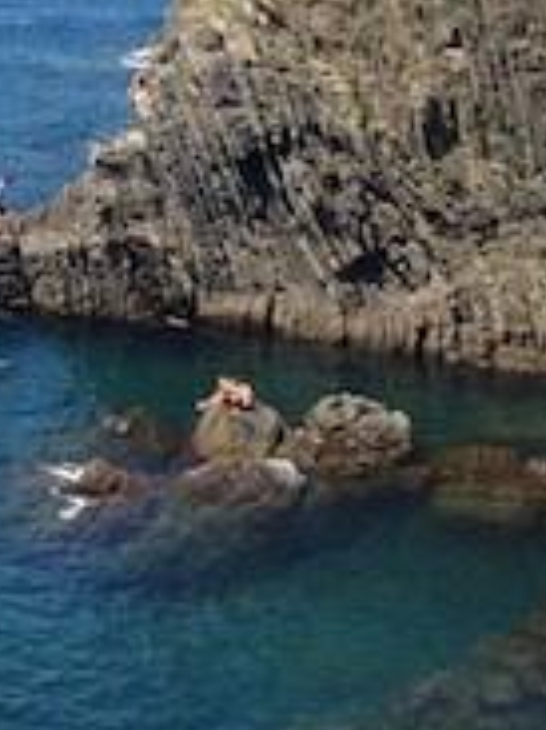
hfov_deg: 12.3
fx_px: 2421
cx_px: -271
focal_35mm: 115
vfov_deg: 16.8
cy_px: 0
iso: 64
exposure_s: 1/1227
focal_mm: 4.28
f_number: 2.4
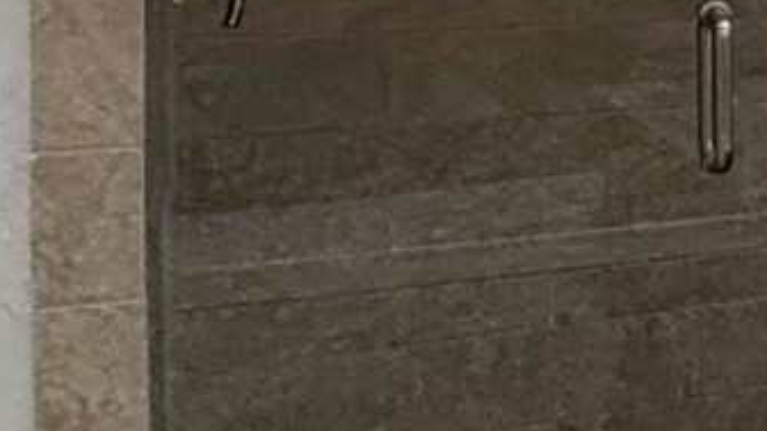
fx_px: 1891
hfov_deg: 12.0
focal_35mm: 93
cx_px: 2219
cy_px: -62
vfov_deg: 12.7
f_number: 2.2
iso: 64
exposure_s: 1/326
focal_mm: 2.22
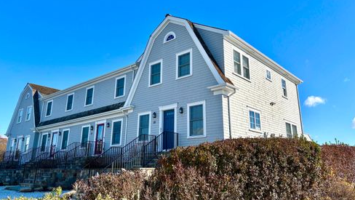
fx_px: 273
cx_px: 177
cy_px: 85
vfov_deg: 40.1
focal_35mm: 29
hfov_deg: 66.0
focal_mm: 5.96
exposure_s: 1/2857
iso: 50
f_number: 1.6
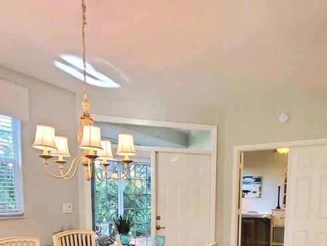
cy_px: 219
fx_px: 255
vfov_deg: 46.6
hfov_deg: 64.2
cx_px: 208
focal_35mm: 27
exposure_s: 1/60.2
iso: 320
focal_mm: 1.8
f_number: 2.2
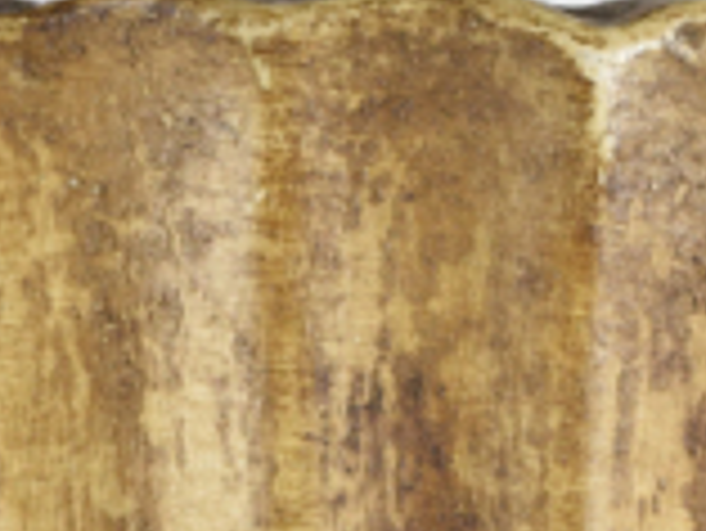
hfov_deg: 7.0
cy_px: 682
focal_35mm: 282
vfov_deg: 5.3
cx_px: 418
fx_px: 5756
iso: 800
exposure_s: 1/125
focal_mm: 48
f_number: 10
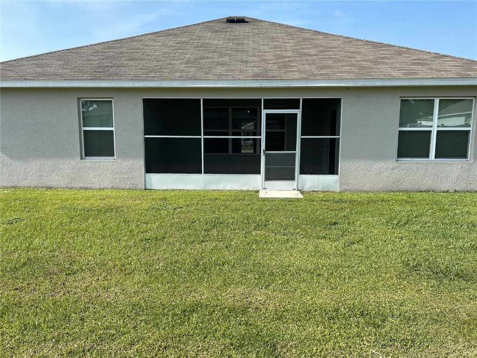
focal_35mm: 26
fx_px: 358
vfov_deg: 53.1
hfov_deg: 67.3
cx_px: 238
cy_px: 179
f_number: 1.5
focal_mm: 5.7
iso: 50
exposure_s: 1/2353
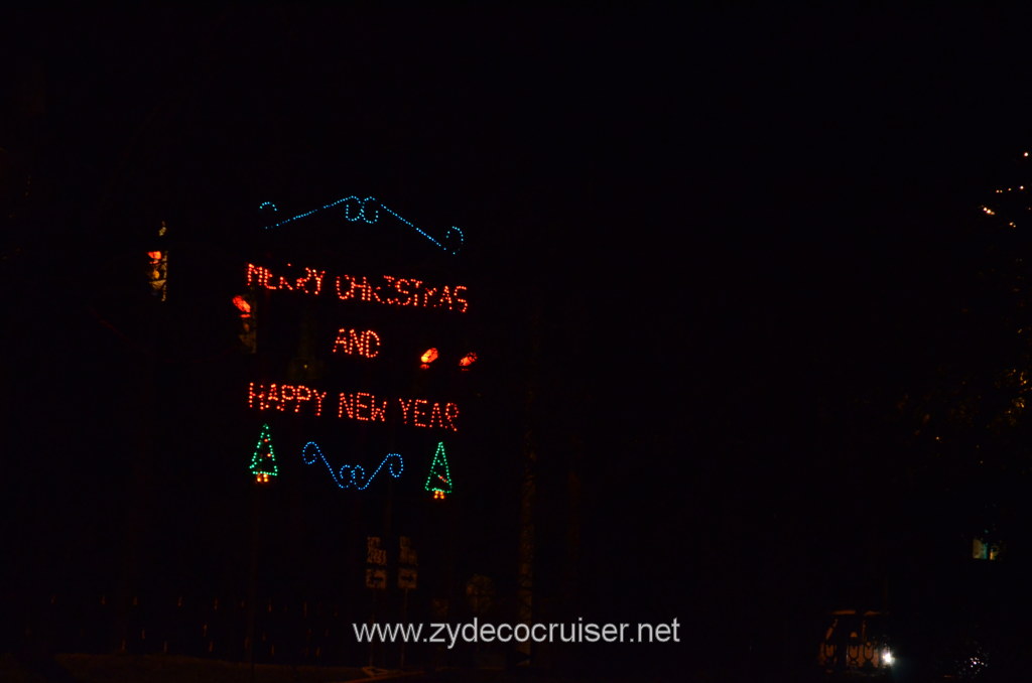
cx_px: 516
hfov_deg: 6.9
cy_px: 342
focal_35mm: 300
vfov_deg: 4.6
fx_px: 8581
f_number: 5.6
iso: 4000
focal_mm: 200
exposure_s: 1/60
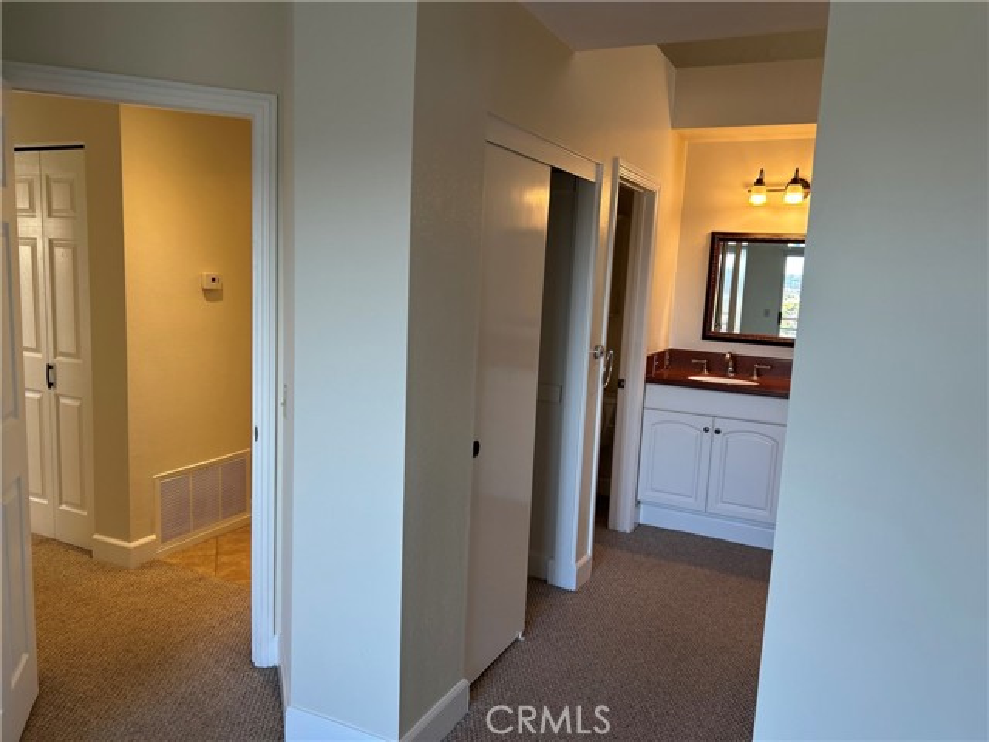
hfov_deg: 67.3
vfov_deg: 53.1
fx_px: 743
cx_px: 494
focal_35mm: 26
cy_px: 371
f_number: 1.5
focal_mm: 5.7
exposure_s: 1/120
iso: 64
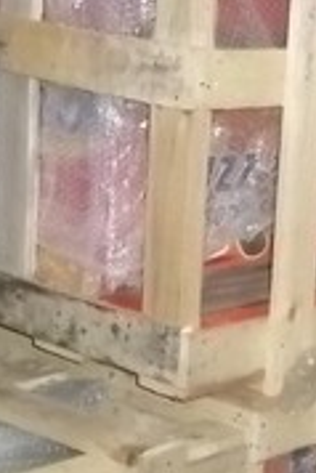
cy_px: 211
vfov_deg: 19.4
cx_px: 396
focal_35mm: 105
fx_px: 1380
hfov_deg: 12.7
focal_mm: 6.5
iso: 320
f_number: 3.1
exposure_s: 1/30
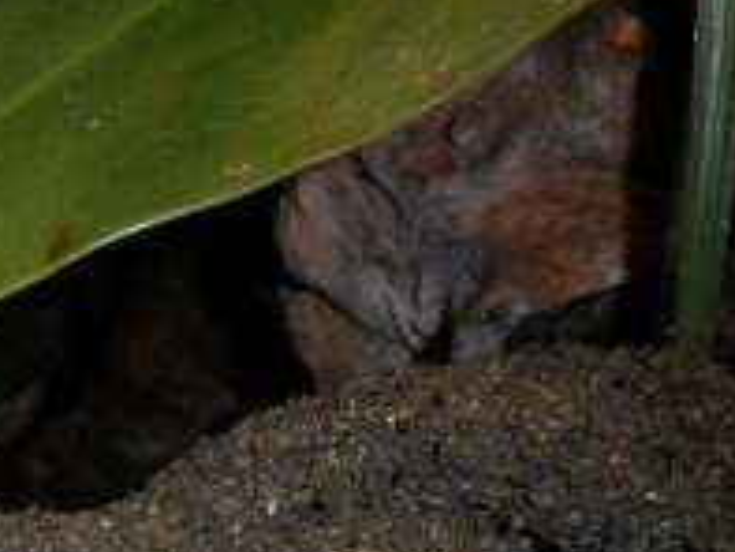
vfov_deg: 12.4
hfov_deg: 15.2
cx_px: -444
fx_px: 2486
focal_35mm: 117
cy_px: 668
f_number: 5.6
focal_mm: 6.3
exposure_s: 1/30
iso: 160
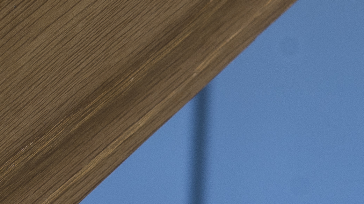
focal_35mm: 629
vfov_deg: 1.9
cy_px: -481
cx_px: -281
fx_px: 6071
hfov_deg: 3.4
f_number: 9
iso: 64
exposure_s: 1.3
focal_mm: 85
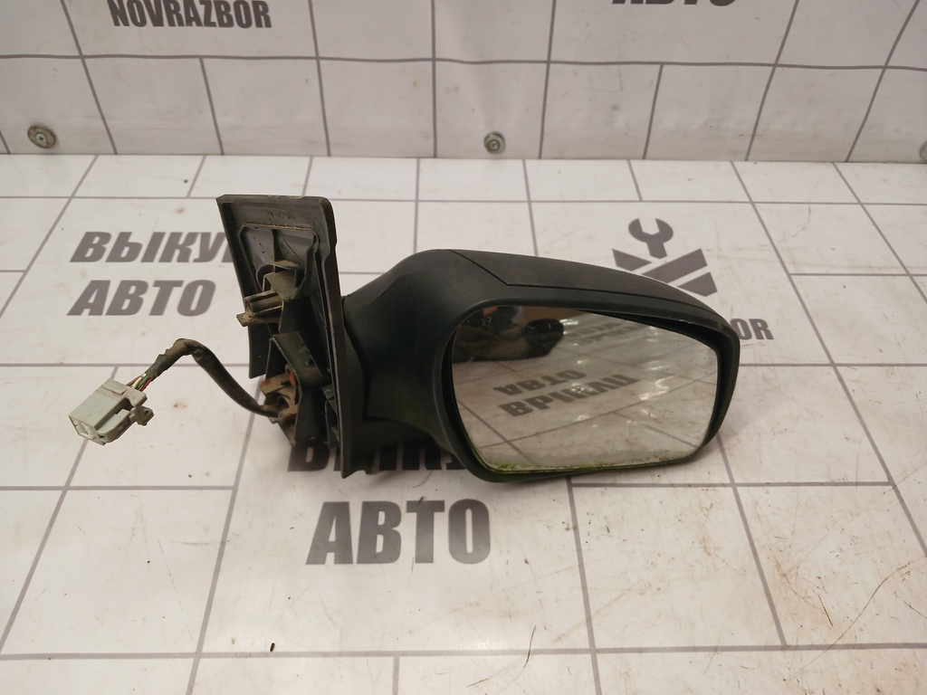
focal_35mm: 27
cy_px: 348
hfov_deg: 65.3
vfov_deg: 51.4
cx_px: 464
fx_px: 723
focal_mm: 4
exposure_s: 1/50
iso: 160
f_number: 1.8
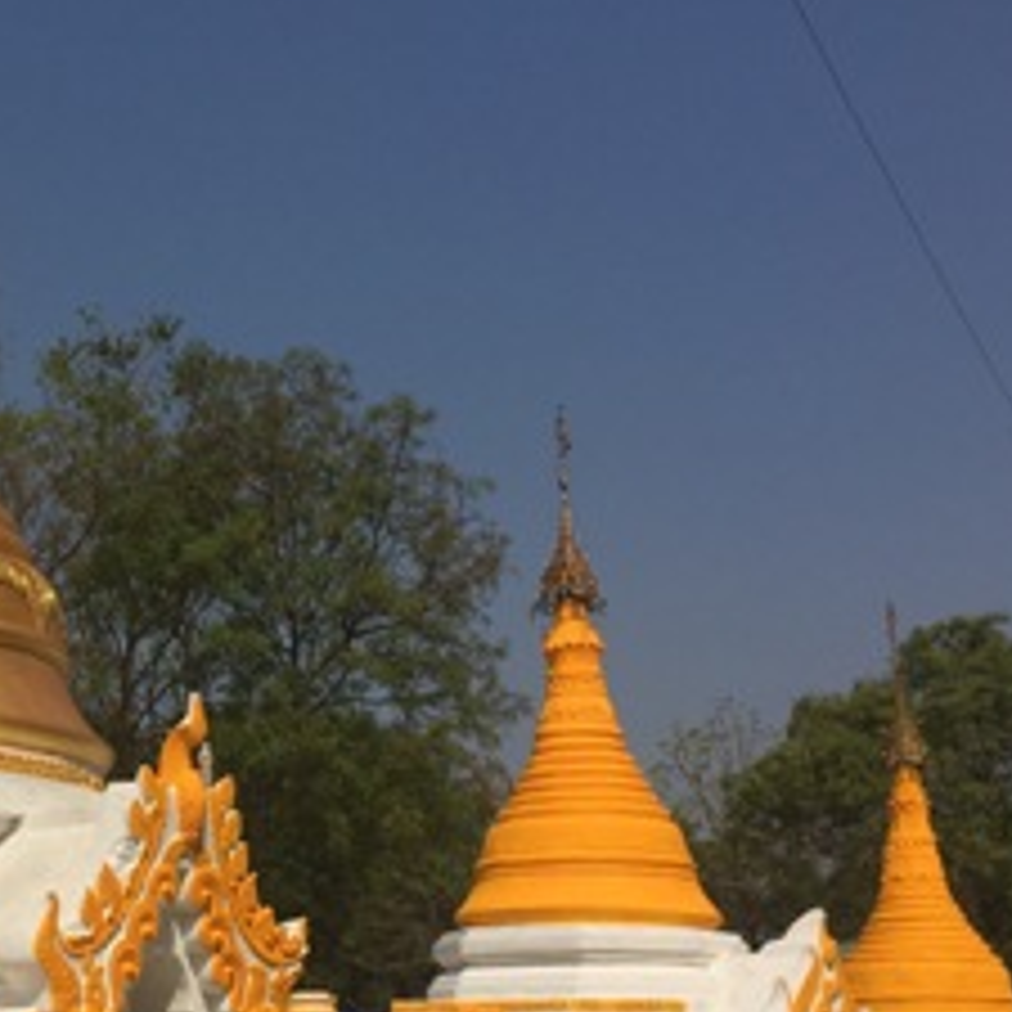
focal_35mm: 51
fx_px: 1687
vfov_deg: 32.9
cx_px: 139
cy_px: 720
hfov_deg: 32.1
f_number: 2.2
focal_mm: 4.15
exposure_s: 1/5650
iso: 32
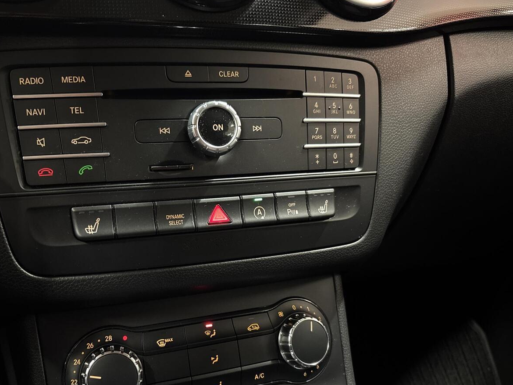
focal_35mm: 32
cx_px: 206
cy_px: 219
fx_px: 474
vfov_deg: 44.1
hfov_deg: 56.4
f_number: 1.6
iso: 1000
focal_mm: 5.96
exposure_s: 1/23
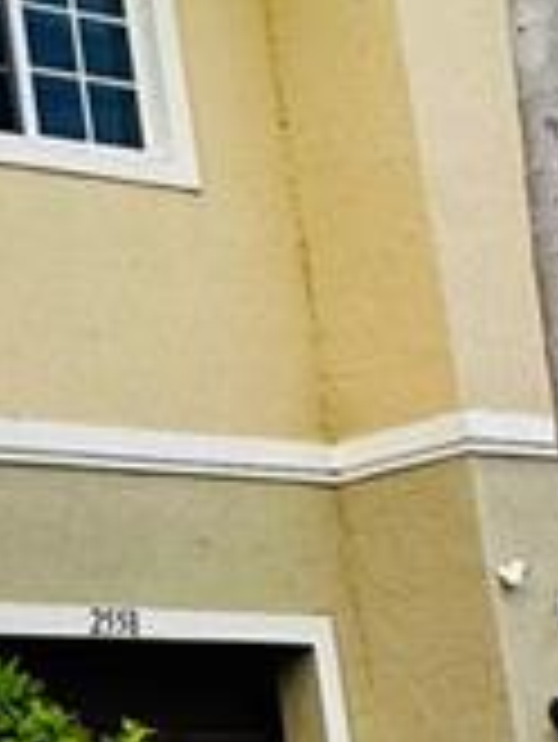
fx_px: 2189
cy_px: 607
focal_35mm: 102
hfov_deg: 10.8
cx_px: -1022
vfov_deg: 19.0
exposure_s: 1/955
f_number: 2.2
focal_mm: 2.22
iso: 40
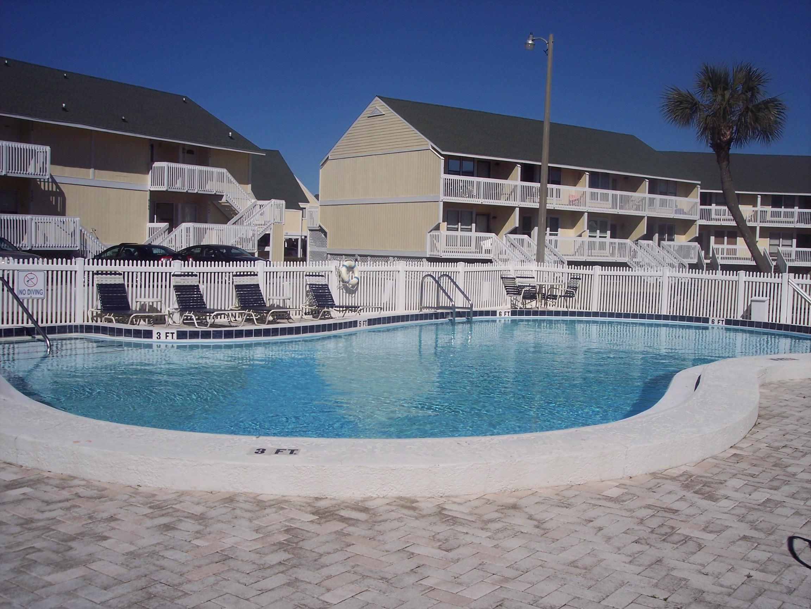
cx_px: 406
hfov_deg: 47.9
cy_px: 304
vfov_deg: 36.8
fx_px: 914
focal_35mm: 39
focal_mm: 8
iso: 100
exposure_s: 1/1500
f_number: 5.6
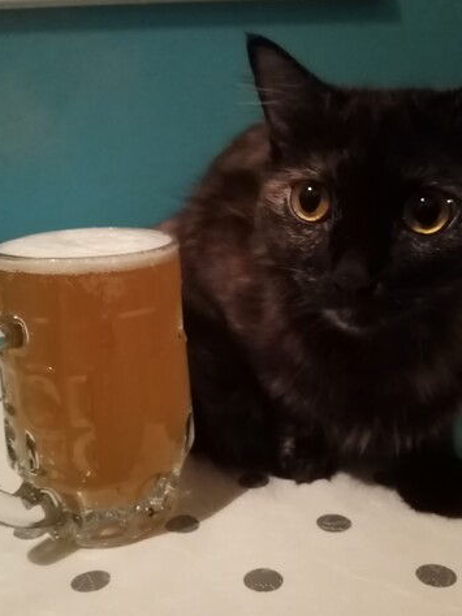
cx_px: 234
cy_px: 316
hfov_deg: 43.0
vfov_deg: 55.3
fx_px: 587
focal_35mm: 33
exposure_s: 1/20
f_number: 1.8
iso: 1244
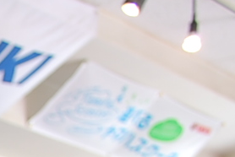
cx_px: -478
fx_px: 1228
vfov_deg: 6.4
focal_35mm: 188
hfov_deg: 8.9
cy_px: 532
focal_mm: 18
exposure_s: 1/6
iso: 100
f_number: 5
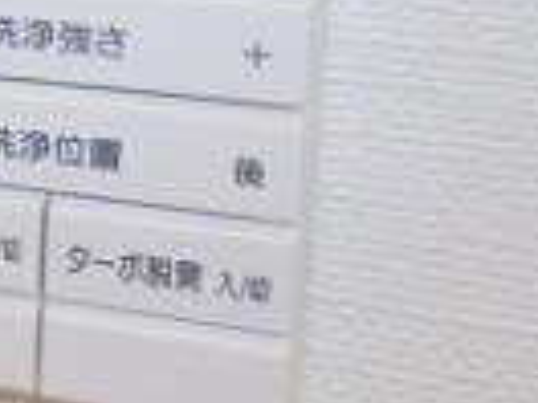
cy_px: -45
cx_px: -558
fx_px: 1694
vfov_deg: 13.3
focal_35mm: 109
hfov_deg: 14.7
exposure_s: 1/80
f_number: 2.5
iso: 100
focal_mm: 4.3
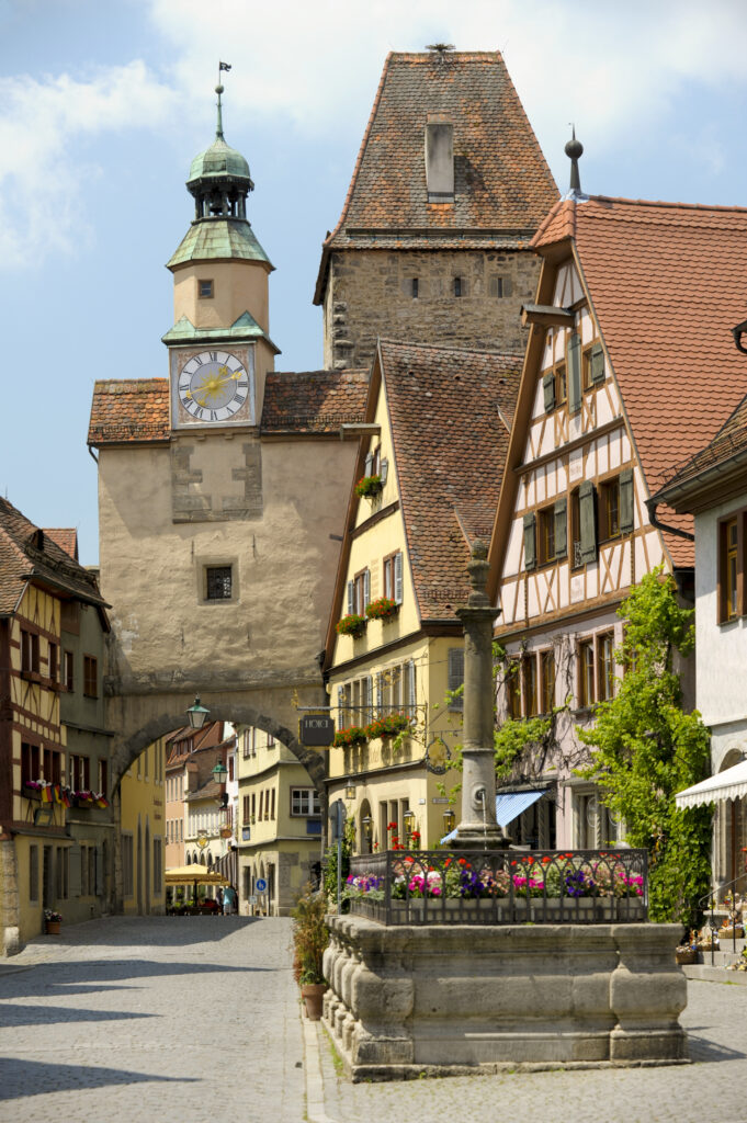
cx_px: 374
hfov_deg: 15.9
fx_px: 2681
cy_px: 562
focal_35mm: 86
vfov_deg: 23.7
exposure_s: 1/320
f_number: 5
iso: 200
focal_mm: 86
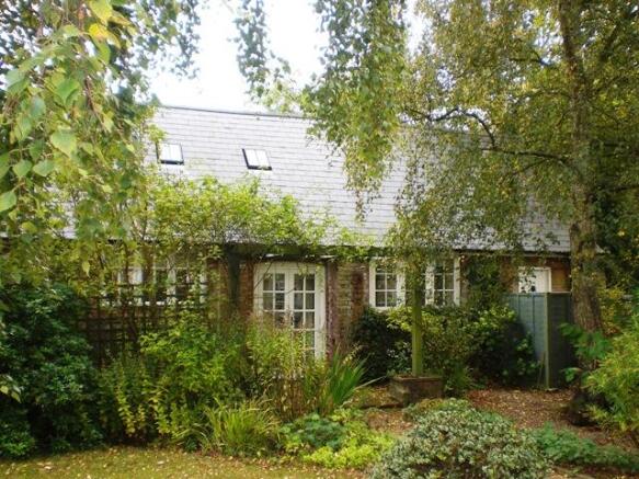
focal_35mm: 36
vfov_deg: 39.6
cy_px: 240
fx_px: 664
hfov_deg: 51.4
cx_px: 320
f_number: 3.1
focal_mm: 6.3
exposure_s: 1/80
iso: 100
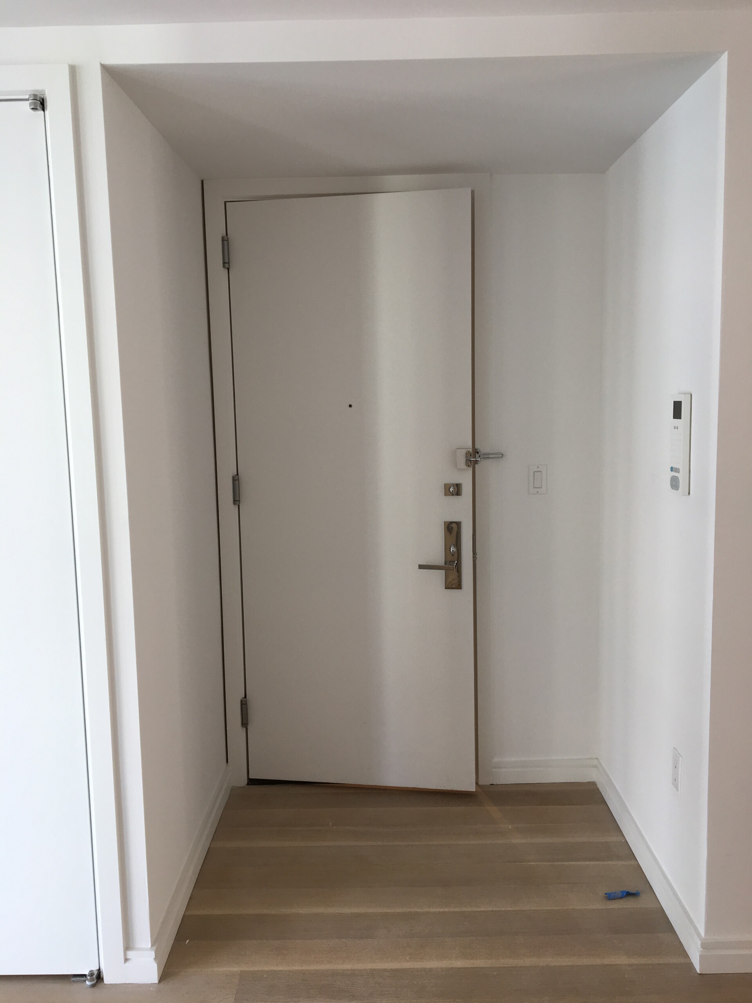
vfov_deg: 61.7
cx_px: 376
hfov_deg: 48.2
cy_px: 502
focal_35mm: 29
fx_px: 840
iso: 32
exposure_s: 1/40
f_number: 2.2
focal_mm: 4.15
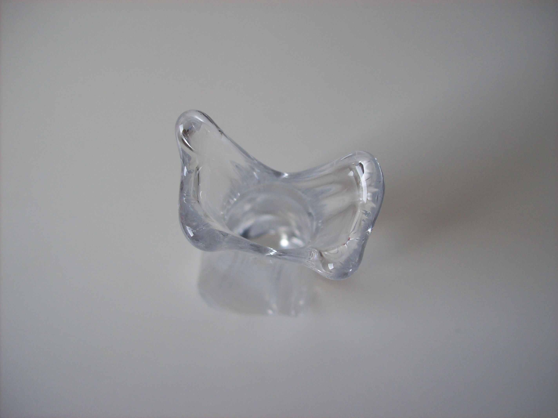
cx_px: 279
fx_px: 580
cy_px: 209
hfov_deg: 51.4
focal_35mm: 36
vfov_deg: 39.6
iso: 80
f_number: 2.7
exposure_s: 1/163
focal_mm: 6
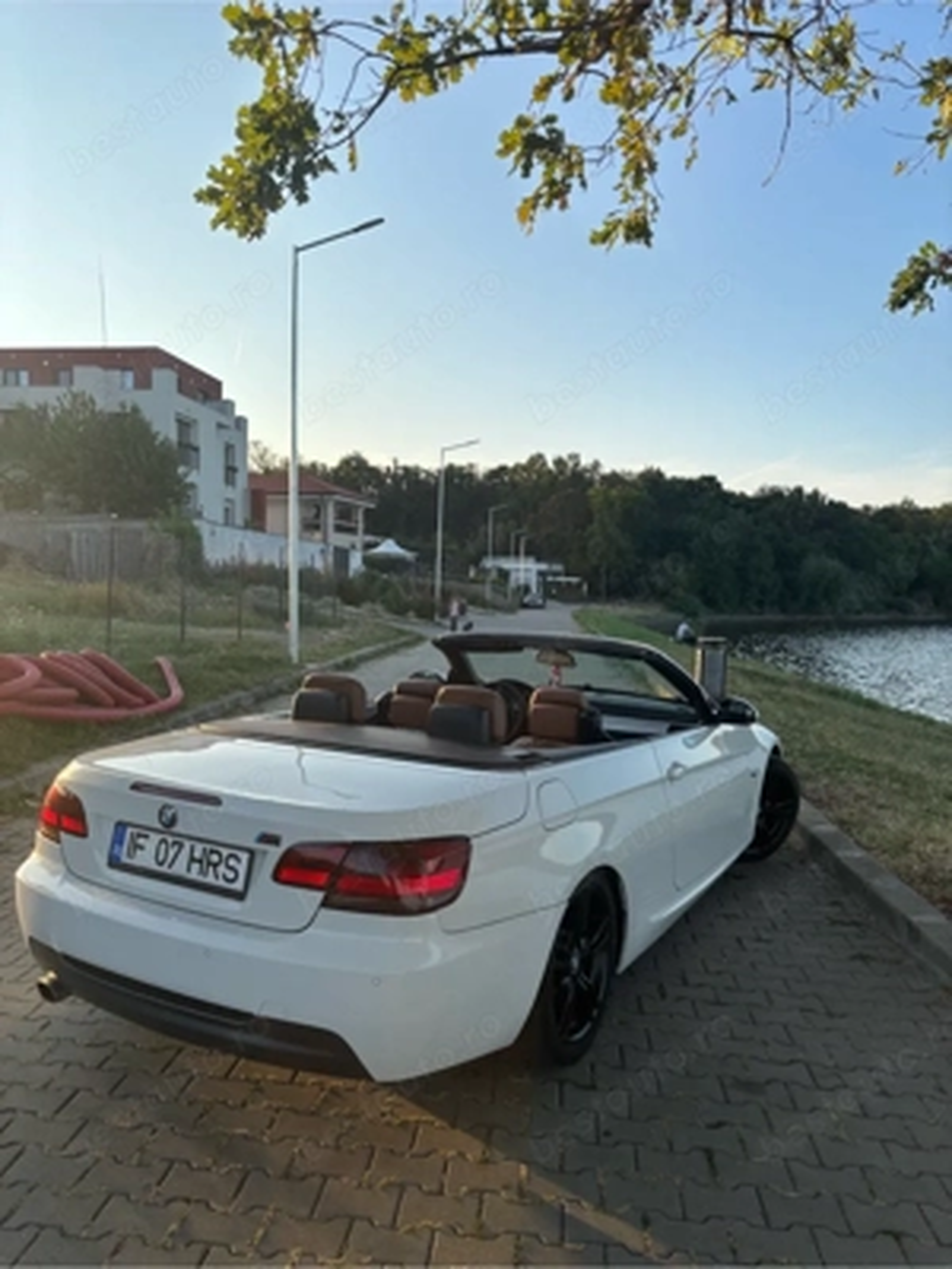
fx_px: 953
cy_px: 634
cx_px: 476
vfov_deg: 67.3
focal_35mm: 26
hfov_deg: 53.1
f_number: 1.6
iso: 50
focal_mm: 5.96
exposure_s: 1/1328
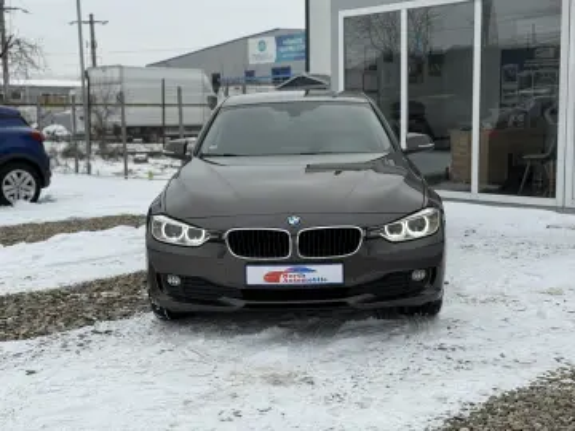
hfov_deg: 39.7
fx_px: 797
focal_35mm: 48
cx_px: 288
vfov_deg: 30.3
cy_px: 216
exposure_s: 1/4878
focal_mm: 6.76
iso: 80
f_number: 1.78
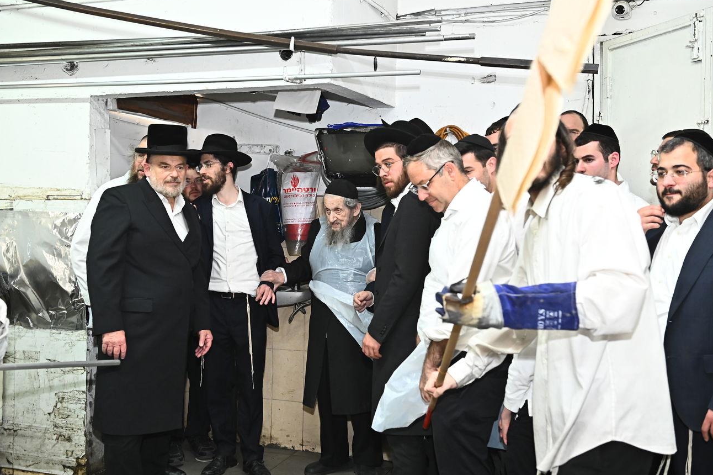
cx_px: 356
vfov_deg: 34.2
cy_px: 223
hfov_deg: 49.6
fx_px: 772
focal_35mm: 39
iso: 2500
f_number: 4
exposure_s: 1/200
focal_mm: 36
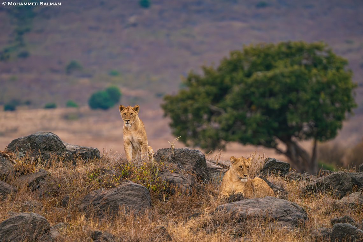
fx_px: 6050
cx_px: 182
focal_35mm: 600
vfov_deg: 2.3
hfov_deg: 3.4
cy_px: 121
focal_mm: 600
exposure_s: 1/2000
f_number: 6.3
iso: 1000
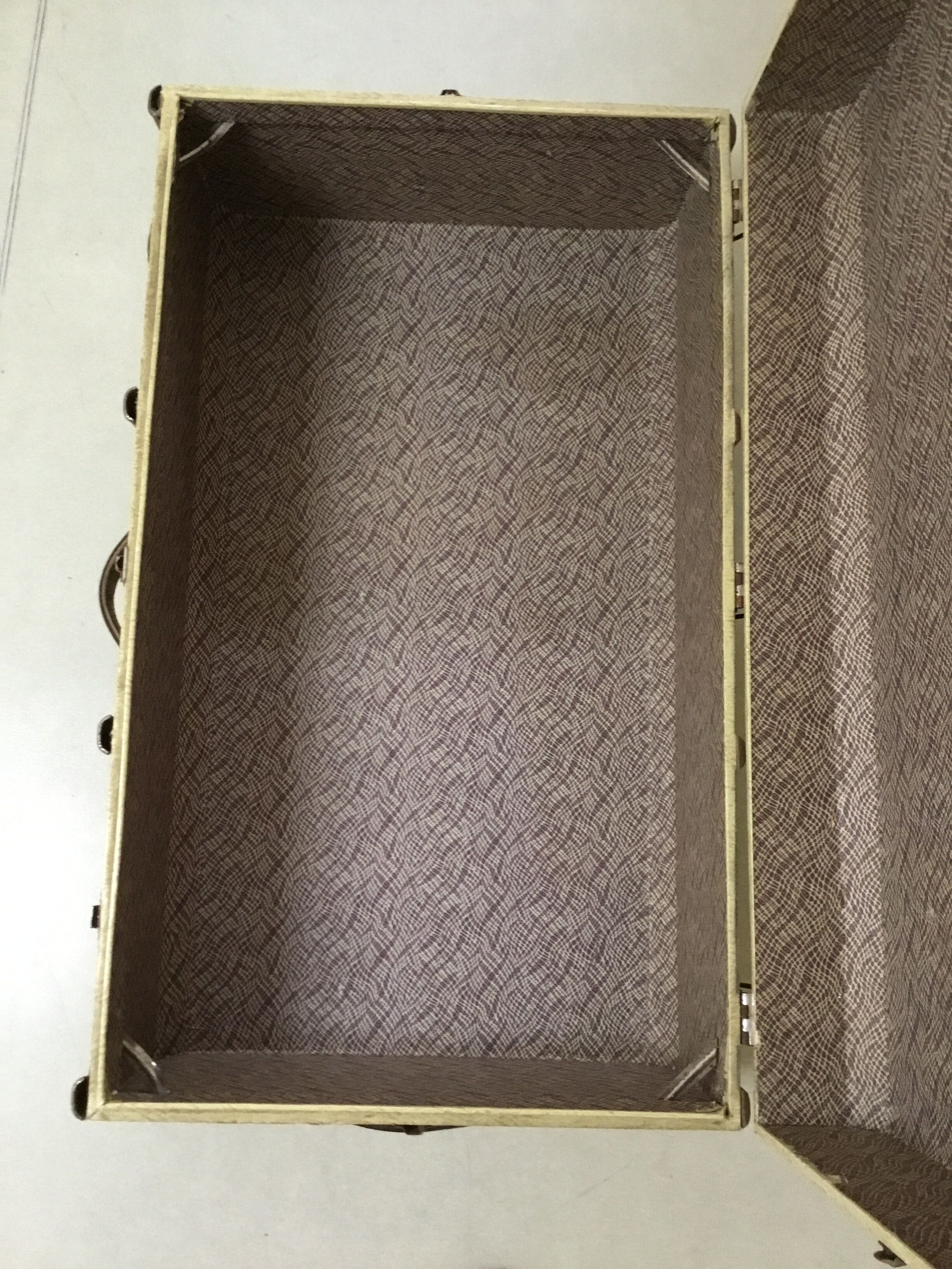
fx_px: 1137
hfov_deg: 45.4
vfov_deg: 58.4
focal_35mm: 31
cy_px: 634
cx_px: 476
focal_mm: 3.3
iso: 250
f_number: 2.4
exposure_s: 1/33
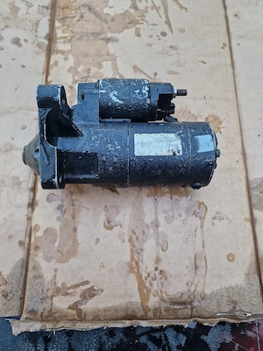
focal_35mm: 23
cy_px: 176
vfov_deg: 73.9
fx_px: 233
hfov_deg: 58.9
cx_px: 132
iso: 200
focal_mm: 6.4
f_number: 1.8
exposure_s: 1/100
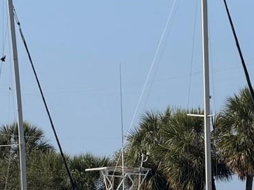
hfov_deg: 4.5
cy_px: 191
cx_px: 177
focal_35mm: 442
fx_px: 3241
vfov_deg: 3.4
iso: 20
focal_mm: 16.89
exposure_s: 1/644
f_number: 2.8
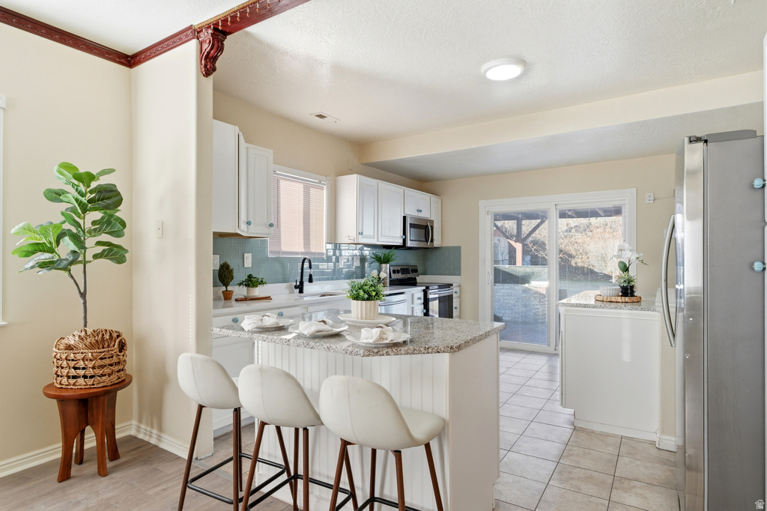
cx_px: 384
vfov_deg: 63.2
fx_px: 415
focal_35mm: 20
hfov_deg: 85.4
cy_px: 256
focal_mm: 19.5
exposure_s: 1/2000
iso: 800
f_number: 8
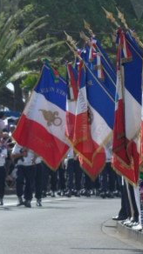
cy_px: 165
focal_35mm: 537
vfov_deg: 4.0
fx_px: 3627
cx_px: -4
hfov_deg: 2.3
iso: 200
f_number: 8
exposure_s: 1/320
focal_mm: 125
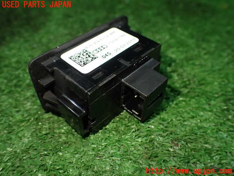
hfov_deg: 60.0
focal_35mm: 30
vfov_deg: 46.8
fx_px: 203
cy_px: 88
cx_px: 117
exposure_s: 1/125
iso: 400
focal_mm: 5.4
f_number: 2.3
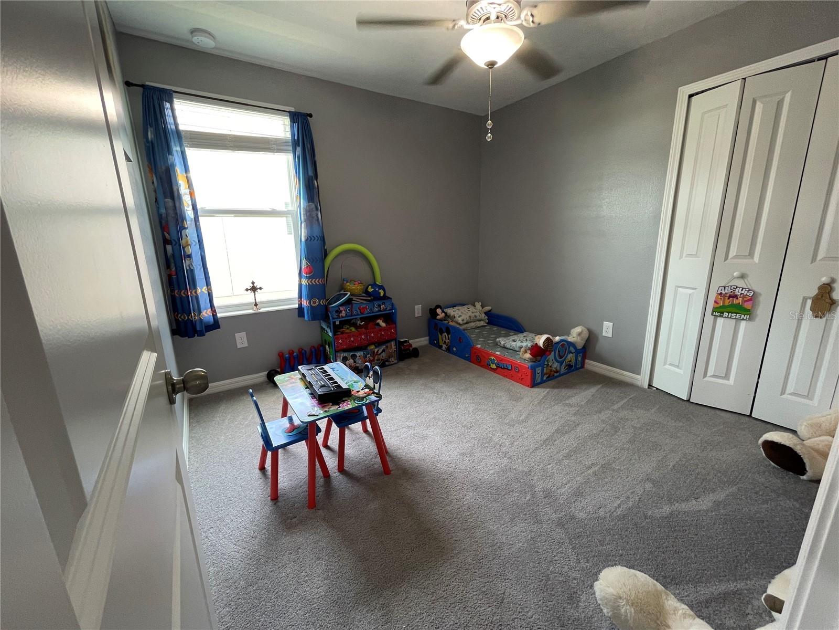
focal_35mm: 13
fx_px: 315
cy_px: 315
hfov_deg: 106.2
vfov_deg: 89.9
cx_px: 420
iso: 125
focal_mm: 1.54
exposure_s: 1/30
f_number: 2.4
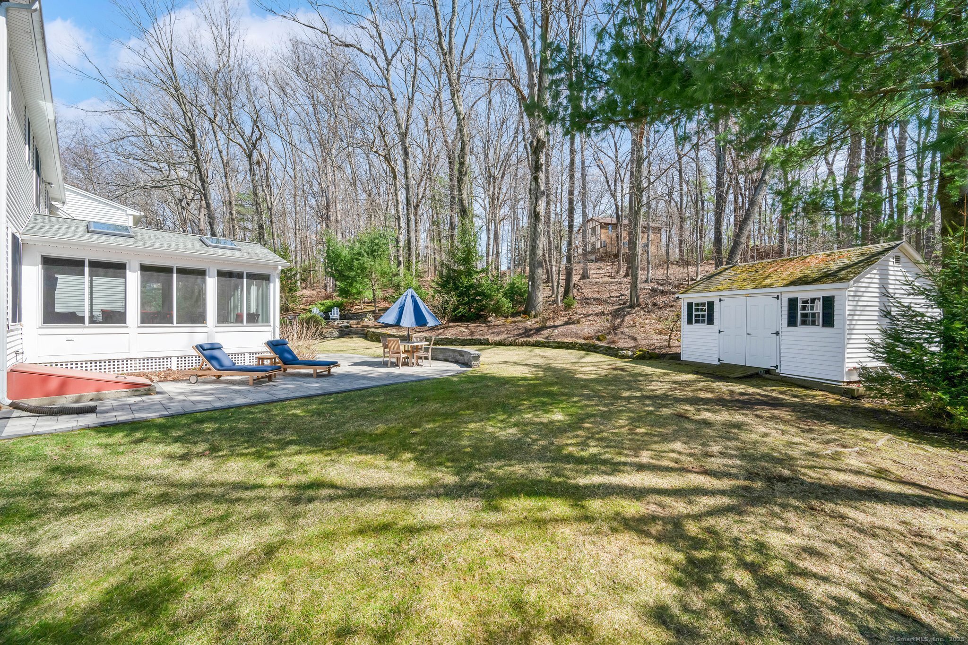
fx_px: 376
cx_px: 484
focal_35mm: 14
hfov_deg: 104.3
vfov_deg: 81.2
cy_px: 322
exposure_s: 1/800
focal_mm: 14
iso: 400
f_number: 9
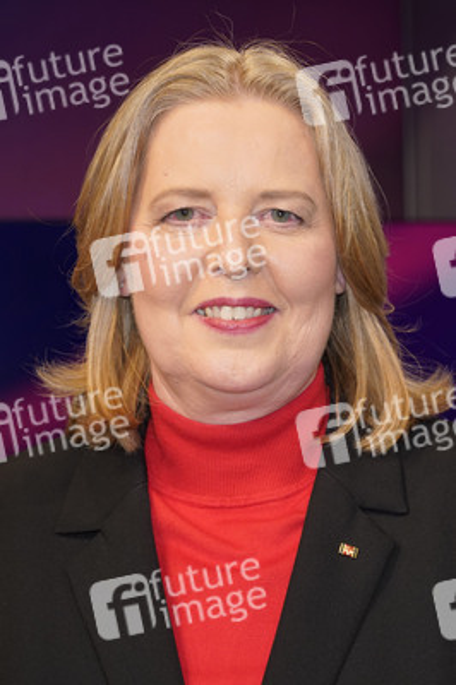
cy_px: 342
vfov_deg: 26.3
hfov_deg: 17.7
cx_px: 228
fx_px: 1465
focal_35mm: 77
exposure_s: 1/160
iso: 2000
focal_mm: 77
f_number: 5.6
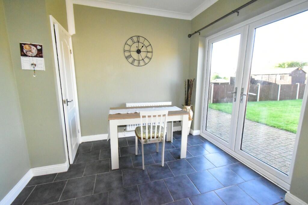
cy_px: 102
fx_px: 128
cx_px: 154
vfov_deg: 77.3
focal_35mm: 15
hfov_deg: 100.4
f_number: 11
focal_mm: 10
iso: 12800
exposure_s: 1/200
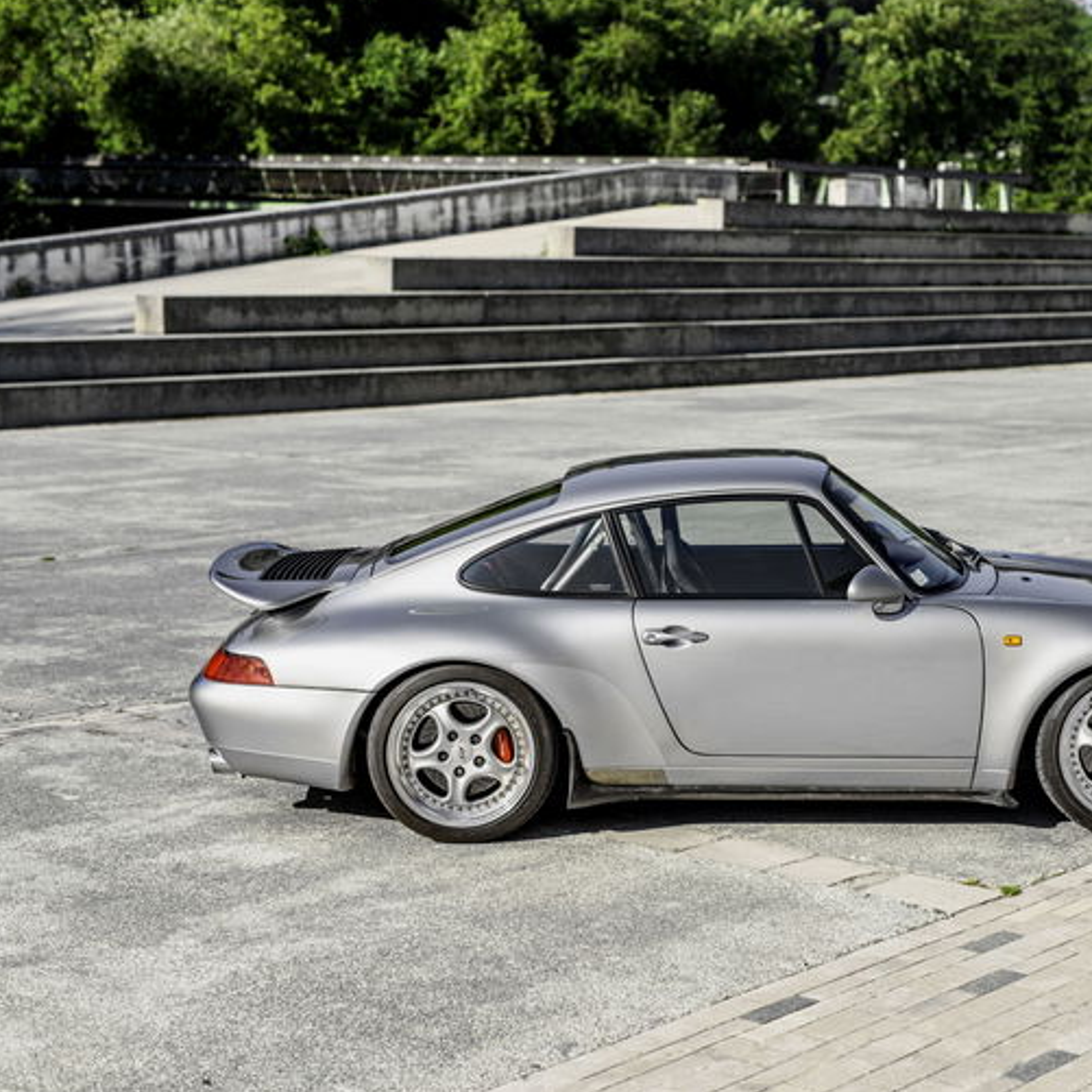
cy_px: 543
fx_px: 2320
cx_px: 785
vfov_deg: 26.5
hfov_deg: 26.2
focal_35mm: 65
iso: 100
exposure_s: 1/2000
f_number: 2.8
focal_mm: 50
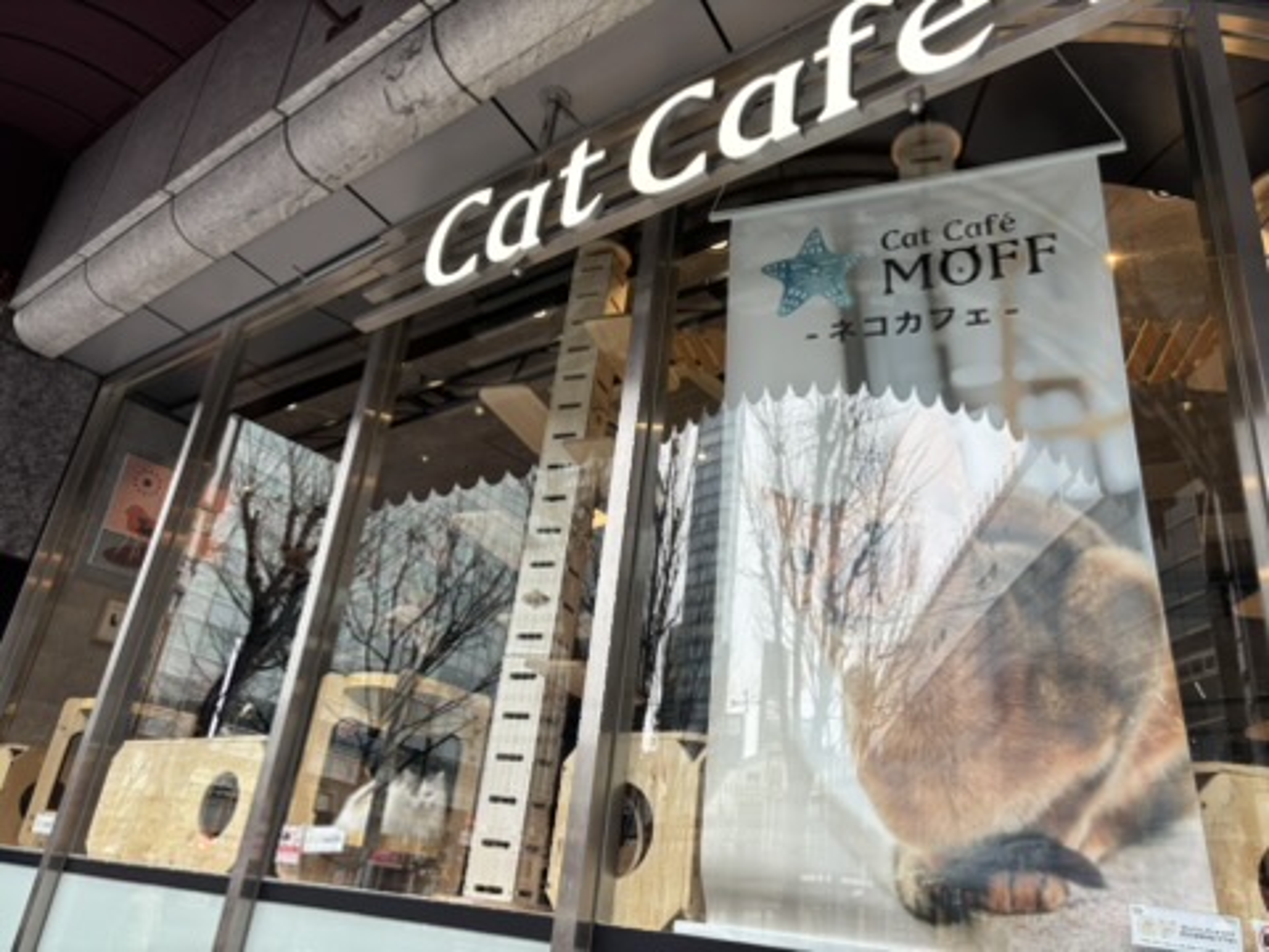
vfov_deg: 53.1
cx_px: 634
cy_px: 476
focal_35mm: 26
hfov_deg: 67.3
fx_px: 953
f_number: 1.6
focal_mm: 5.96
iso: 32
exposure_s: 1/128
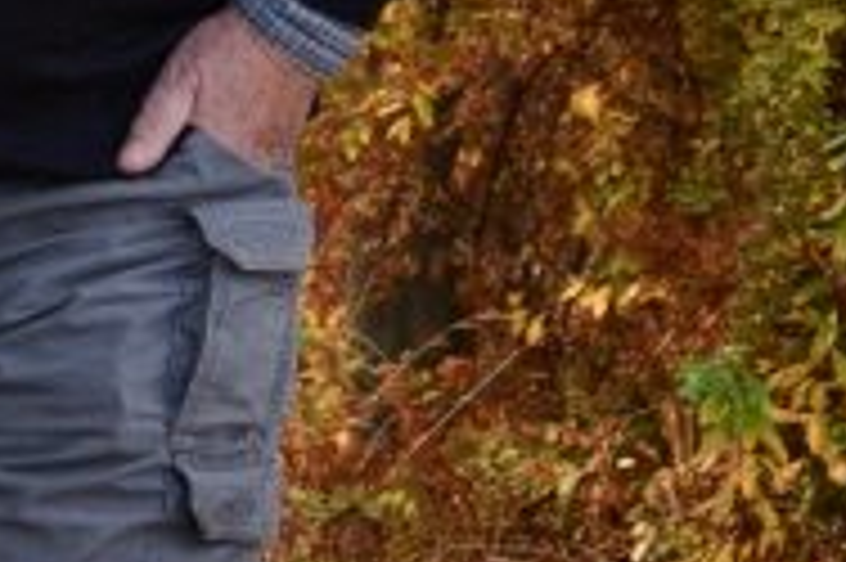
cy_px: -472
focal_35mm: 332
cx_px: -670
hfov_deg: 6.1
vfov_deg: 4.1
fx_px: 7795
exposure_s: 1/60
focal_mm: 55.6
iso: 400
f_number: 6.4
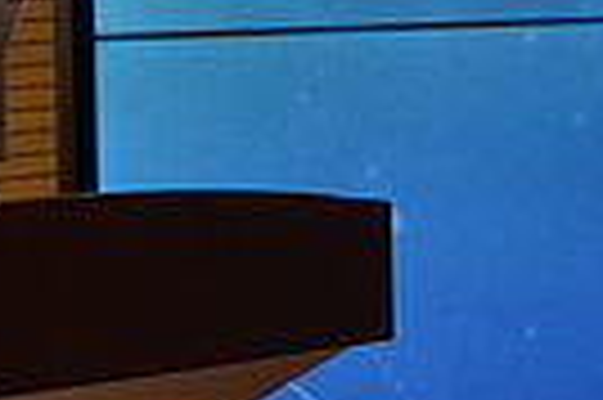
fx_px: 5039
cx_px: -380
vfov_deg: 4.5
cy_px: -218
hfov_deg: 6.7
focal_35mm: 301
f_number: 4.8
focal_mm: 45
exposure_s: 1/60
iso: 400
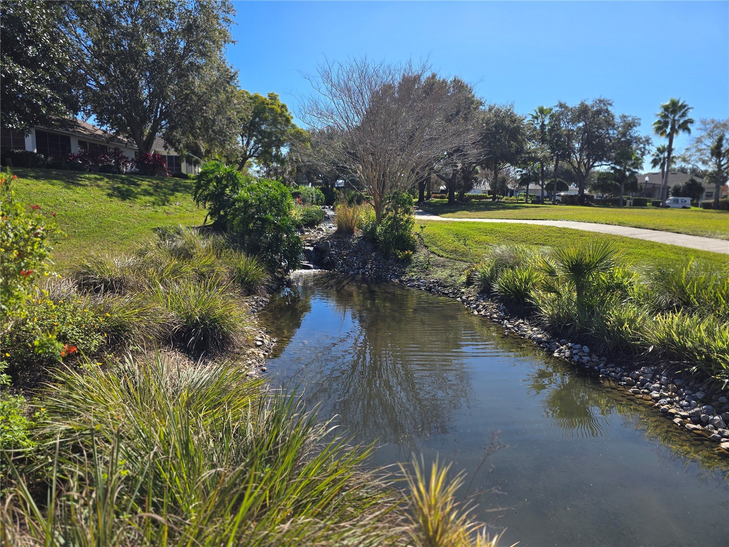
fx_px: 484
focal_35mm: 23
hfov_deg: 73.9
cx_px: 364
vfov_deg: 58.9
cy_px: 274
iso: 12
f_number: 1.7
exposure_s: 1/622
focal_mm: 6.3
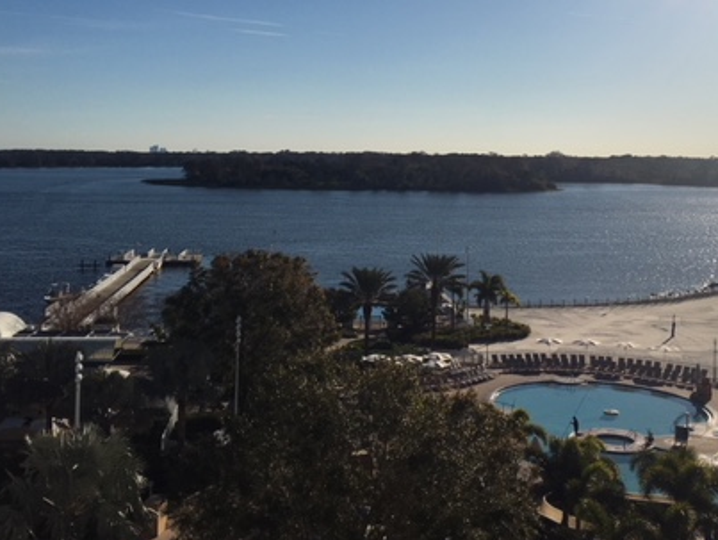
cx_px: 349
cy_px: 157
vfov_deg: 31.2
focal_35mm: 46
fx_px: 955
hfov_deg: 41.2
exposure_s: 1/5917
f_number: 2.2
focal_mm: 4.15
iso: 25
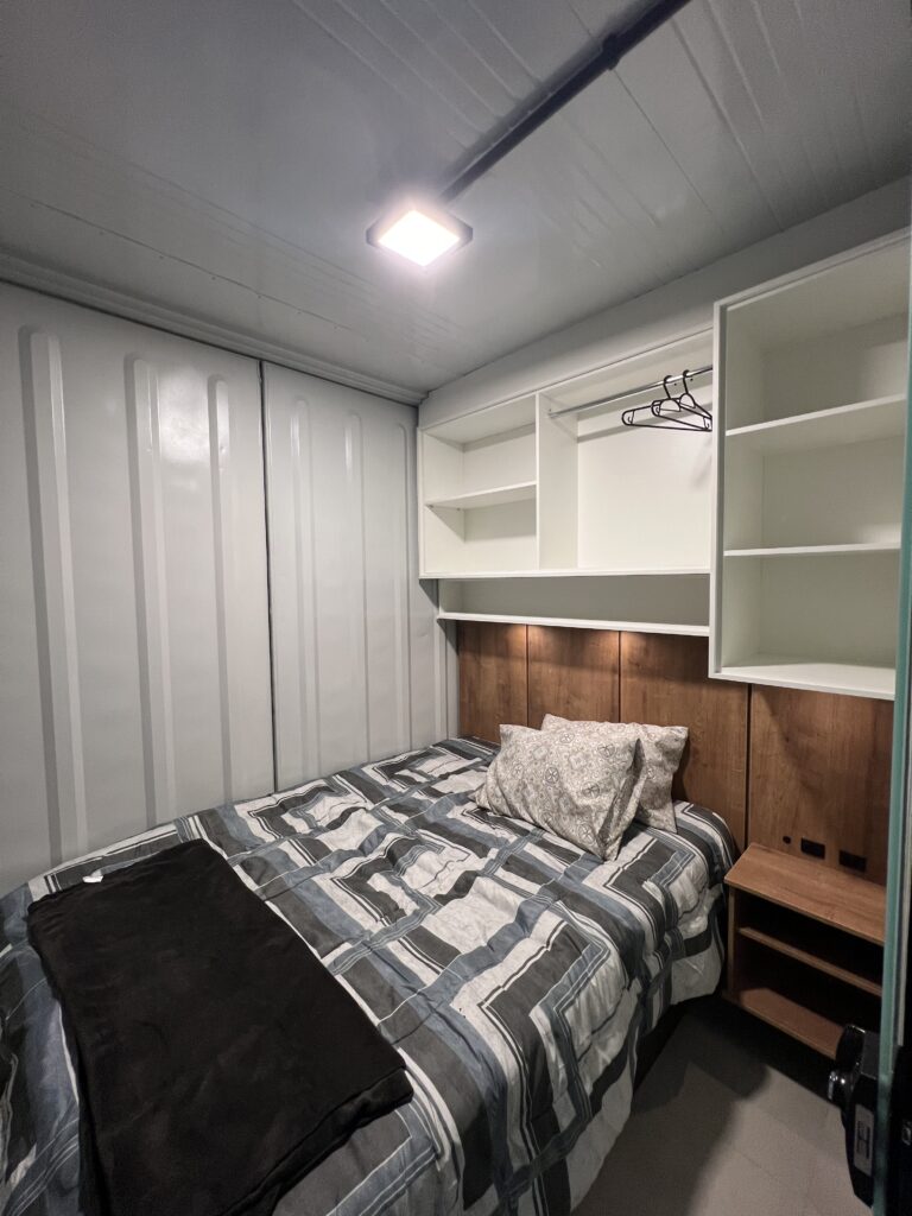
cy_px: 608
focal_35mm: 13
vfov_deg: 106.2
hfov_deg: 89.9
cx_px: 456
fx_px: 457
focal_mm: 1.57
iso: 200
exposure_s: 1/60
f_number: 1.8
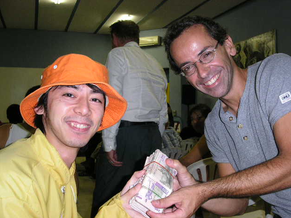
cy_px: 110
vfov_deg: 36.8
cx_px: 148
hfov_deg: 47.9
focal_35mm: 39
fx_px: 328
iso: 200
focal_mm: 7.8
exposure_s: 1/45
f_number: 2.8
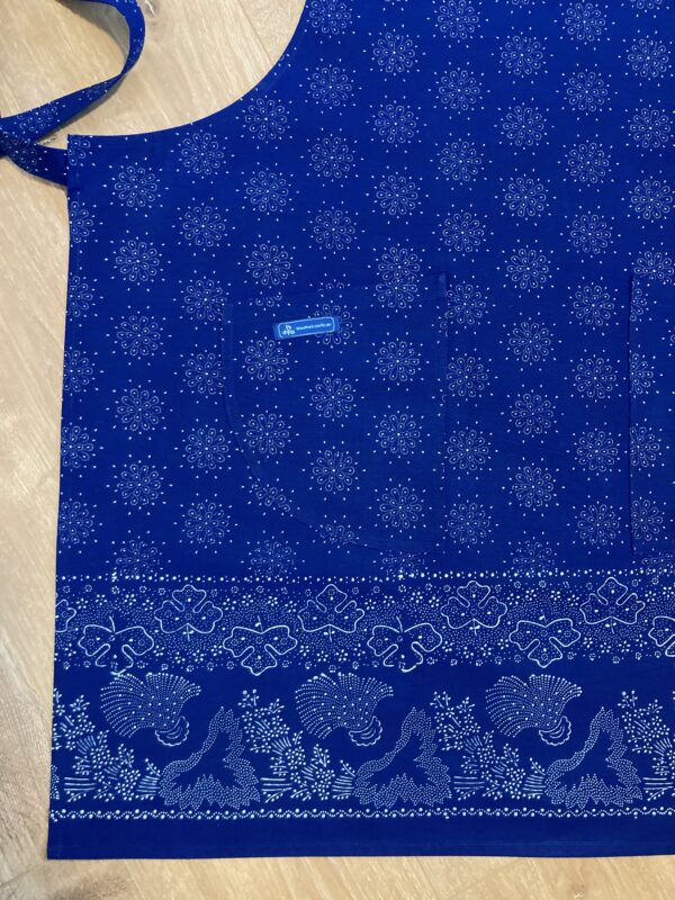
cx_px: 338
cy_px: 450
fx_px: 728
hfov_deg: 49.7
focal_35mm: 28
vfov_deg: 63.4
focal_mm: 3.99
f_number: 1.8
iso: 500
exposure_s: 1/25
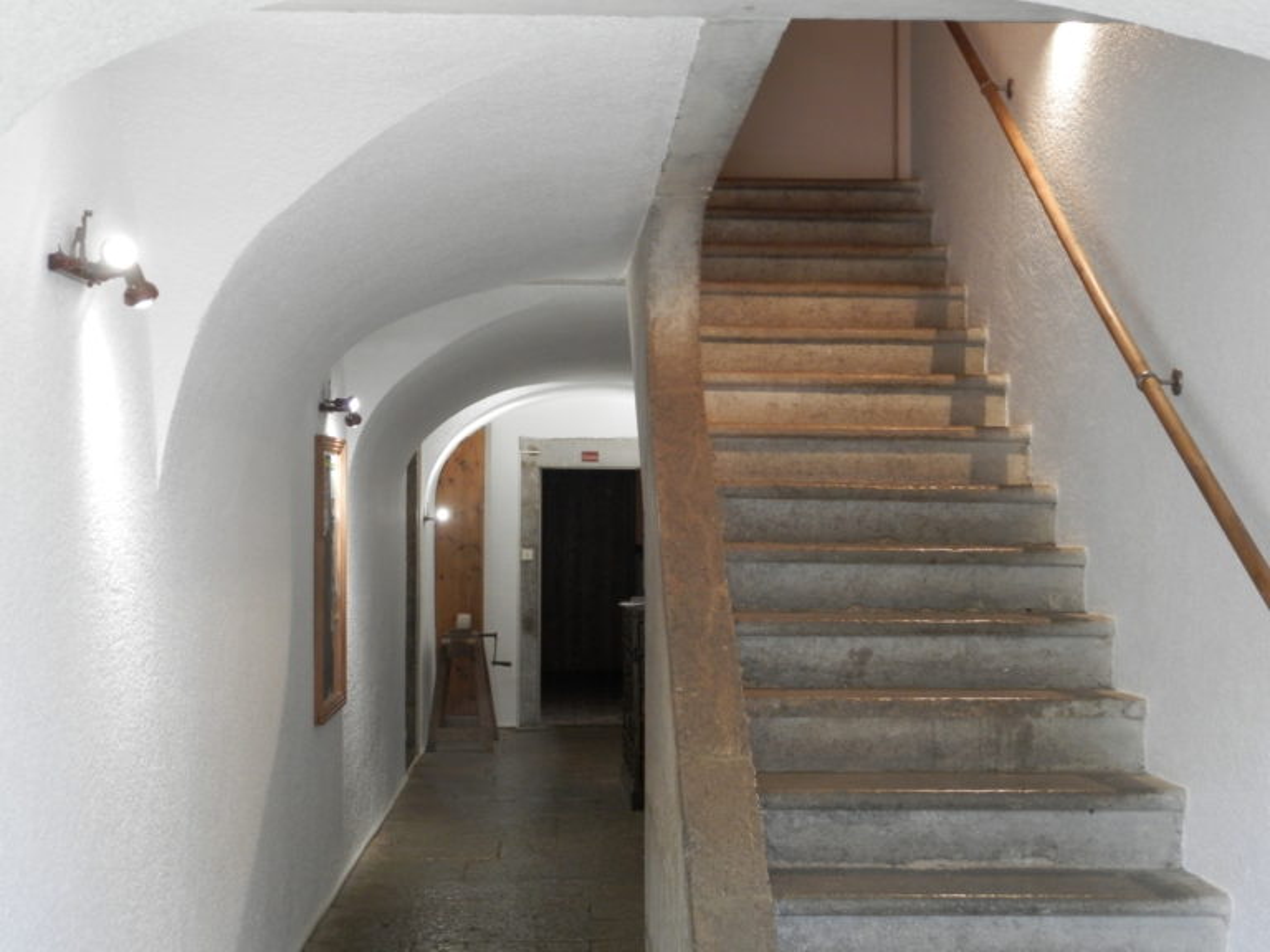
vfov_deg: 26.6
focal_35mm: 55
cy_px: 476
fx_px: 2018
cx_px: 635
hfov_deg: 34.9
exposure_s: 1/15
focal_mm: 9.9
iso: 200
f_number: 3.8
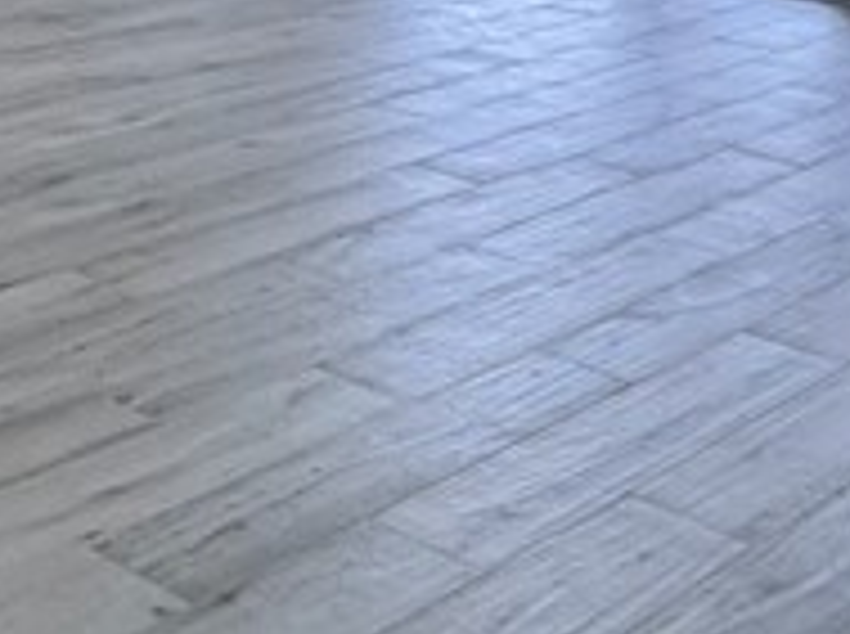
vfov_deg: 18.8
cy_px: -4
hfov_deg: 23.5
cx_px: -166
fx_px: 1863
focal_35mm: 76
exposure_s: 1/99
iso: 160
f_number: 2.2
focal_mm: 2.22
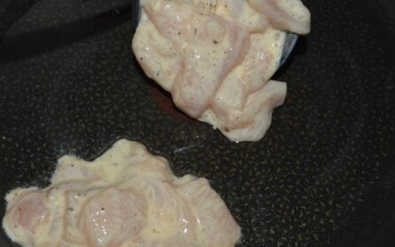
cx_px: 183
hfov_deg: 33.0
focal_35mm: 62
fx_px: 667
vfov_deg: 20.9
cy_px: 111
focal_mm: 26
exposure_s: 1/60
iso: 100
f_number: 8
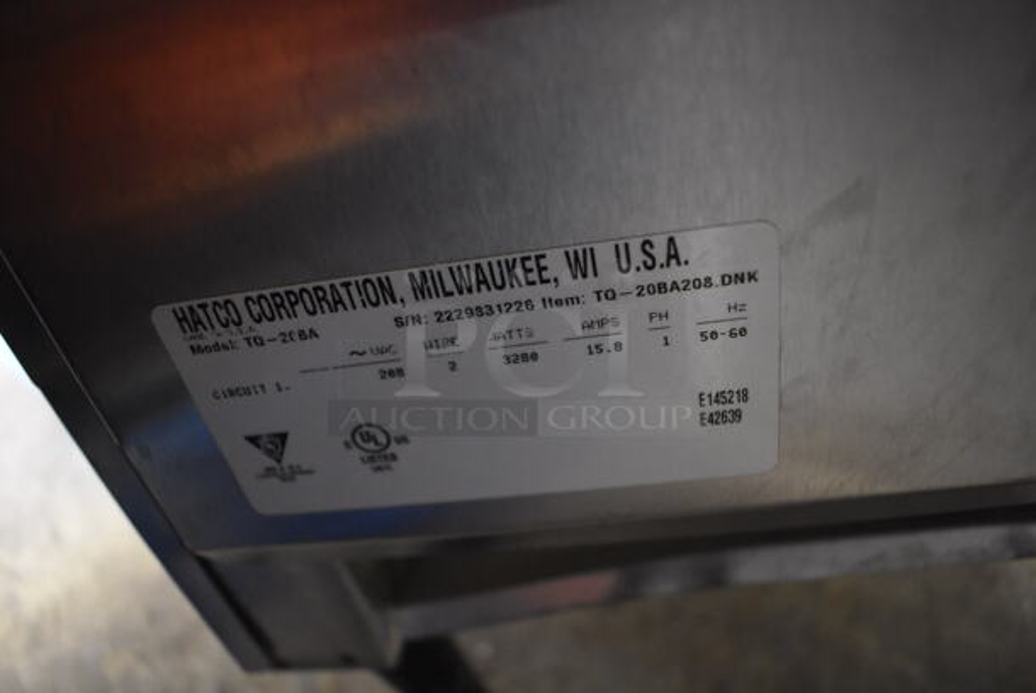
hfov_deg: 67.3
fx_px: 778
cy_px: 346
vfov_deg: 48.0
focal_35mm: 27
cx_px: 518
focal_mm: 18
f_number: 3.5
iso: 3200
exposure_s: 1/25
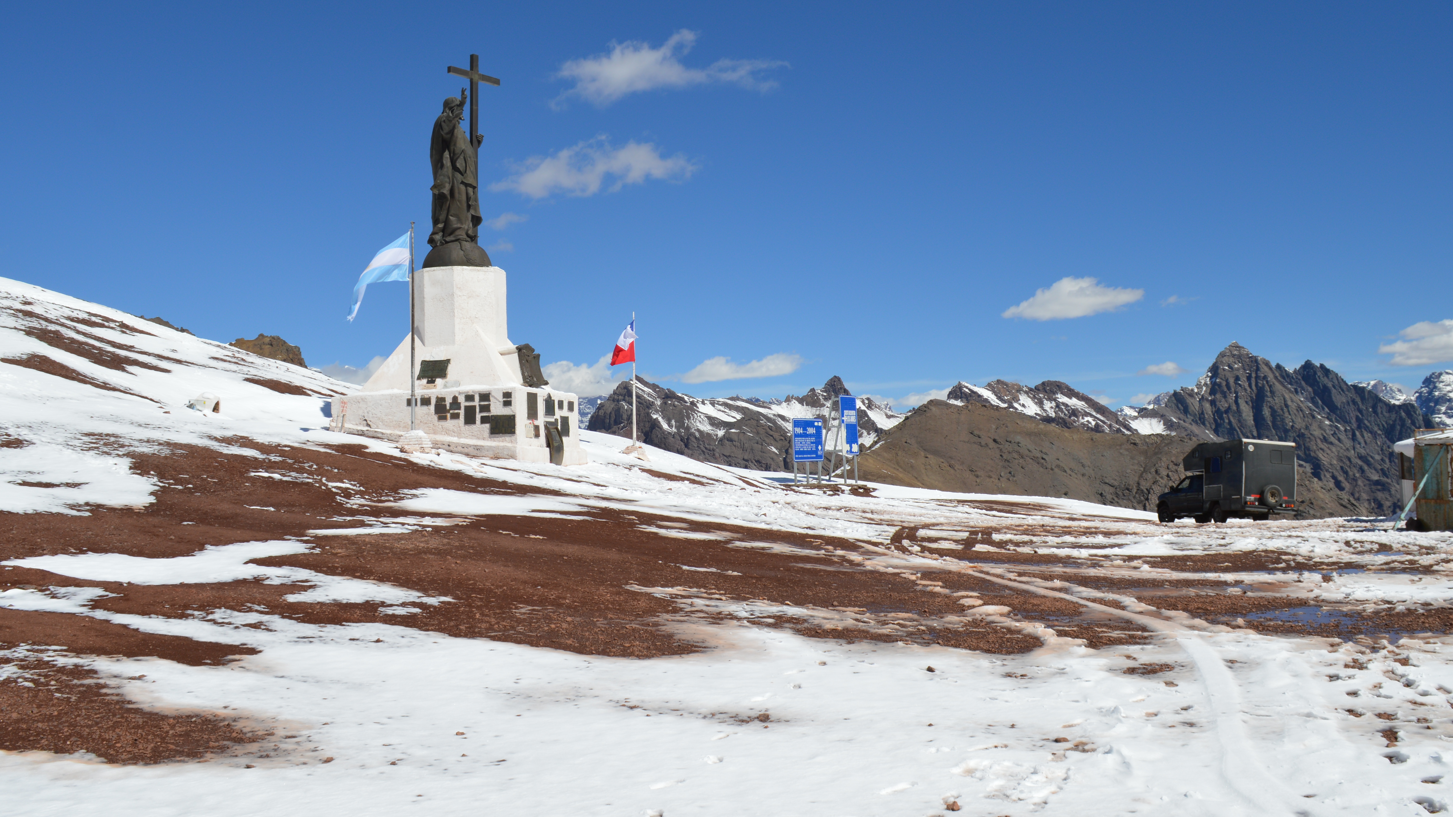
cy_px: 377
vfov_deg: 35.6
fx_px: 1271
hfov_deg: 59.5
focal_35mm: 33
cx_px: 736
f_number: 9
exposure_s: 1/320
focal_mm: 18
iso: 100
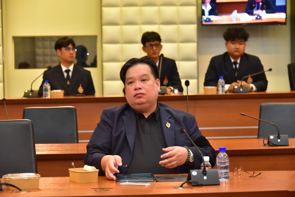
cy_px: 98
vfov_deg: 13.1
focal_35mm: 105
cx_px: 148
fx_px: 861
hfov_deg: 19.4
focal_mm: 105
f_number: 5.6
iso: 8000
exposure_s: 1/125
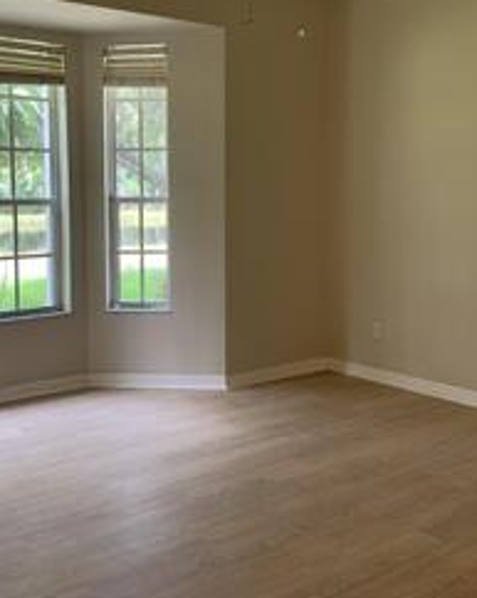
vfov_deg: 43.6
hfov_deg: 35.5
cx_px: 195
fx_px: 743
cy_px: 235
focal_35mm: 42
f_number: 1.8
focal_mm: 4.25
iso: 50
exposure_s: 1/60
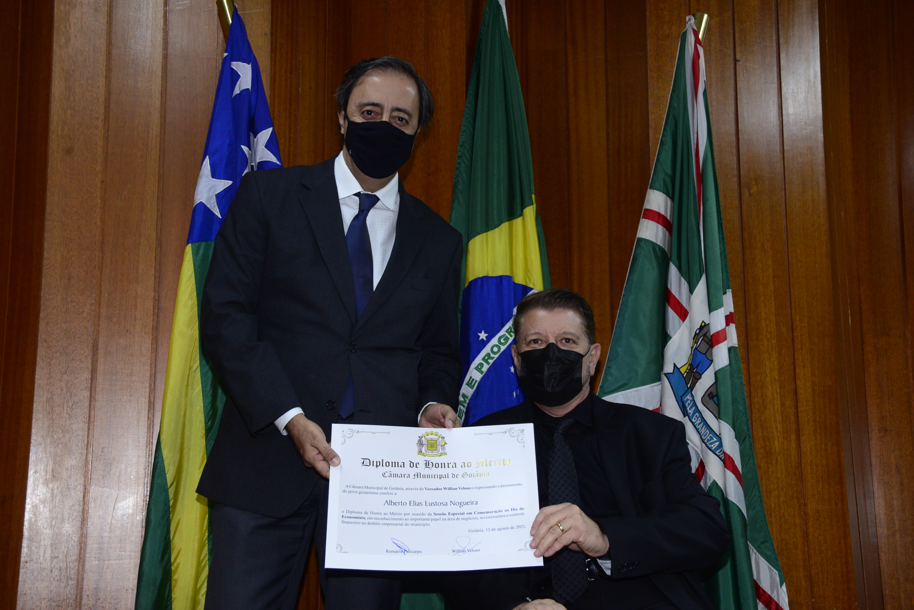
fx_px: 1270
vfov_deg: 27.0
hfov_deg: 39.6
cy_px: 305
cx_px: 457
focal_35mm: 50
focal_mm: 50
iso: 2500
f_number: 7.1
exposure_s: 1/60
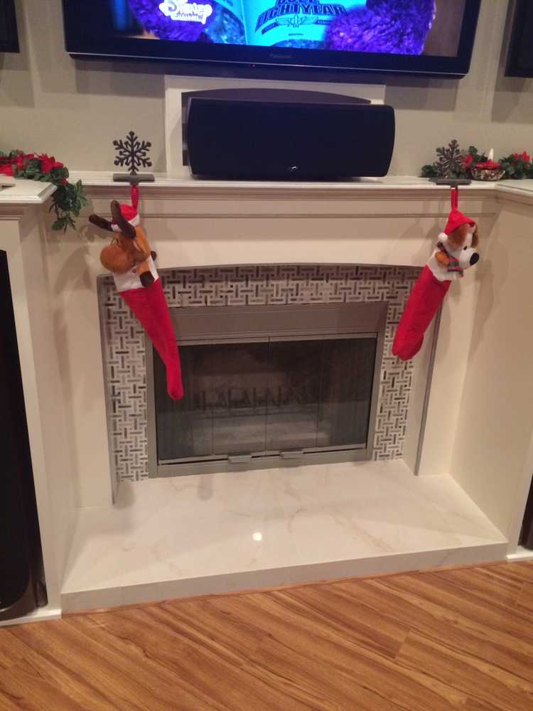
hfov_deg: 48.2
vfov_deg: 61.7
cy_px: 356
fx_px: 595
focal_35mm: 29
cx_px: 266
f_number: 2.2
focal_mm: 4.15
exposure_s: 1/30
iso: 320
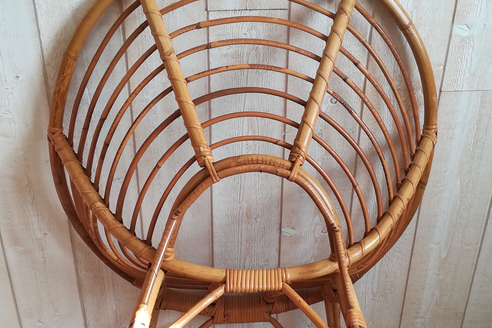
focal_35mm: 50
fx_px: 683
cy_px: 225
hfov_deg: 39.6
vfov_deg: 26.8
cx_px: 246
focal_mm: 3.83
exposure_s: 1/50
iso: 80
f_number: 2.2
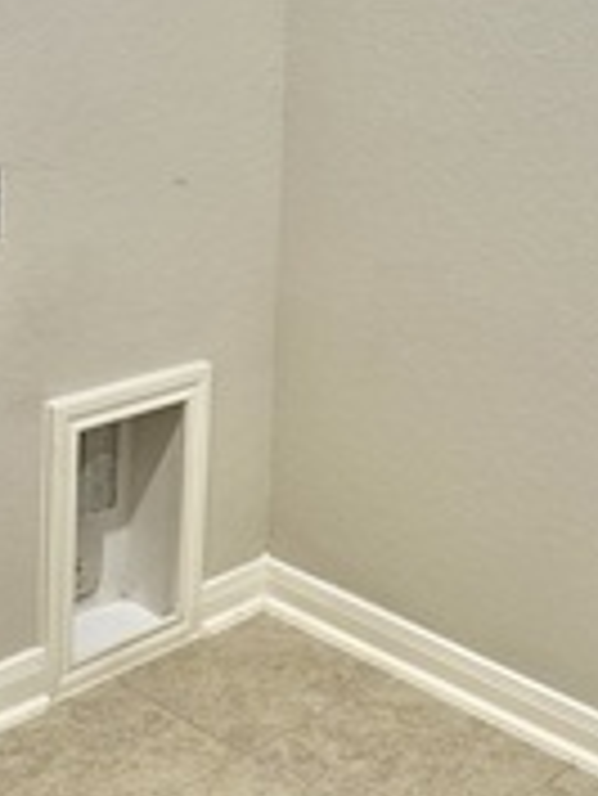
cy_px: 126
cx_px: 355
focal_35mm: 65
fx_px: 1495
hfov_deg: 22.6
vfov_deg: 28.9
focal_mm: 6.86
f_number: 1.78
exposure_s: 1/60
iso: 200
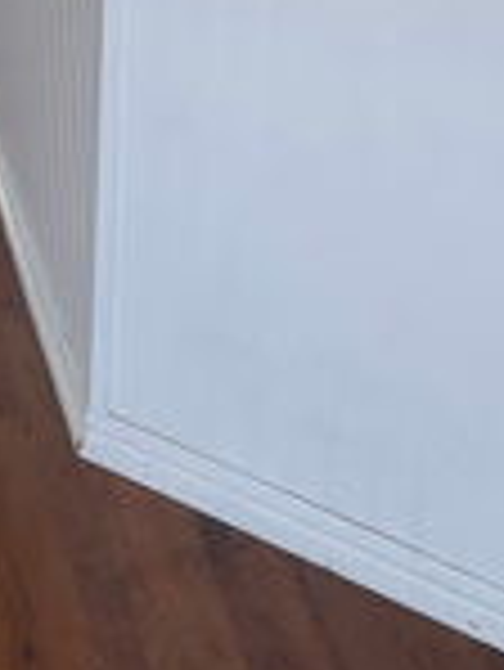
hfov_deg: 11.2
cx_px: -180
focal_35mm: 129
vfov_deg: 13.3
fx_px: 2501
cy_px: -639
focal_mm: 5.1
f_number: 1.6
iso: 32
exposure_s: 1/243
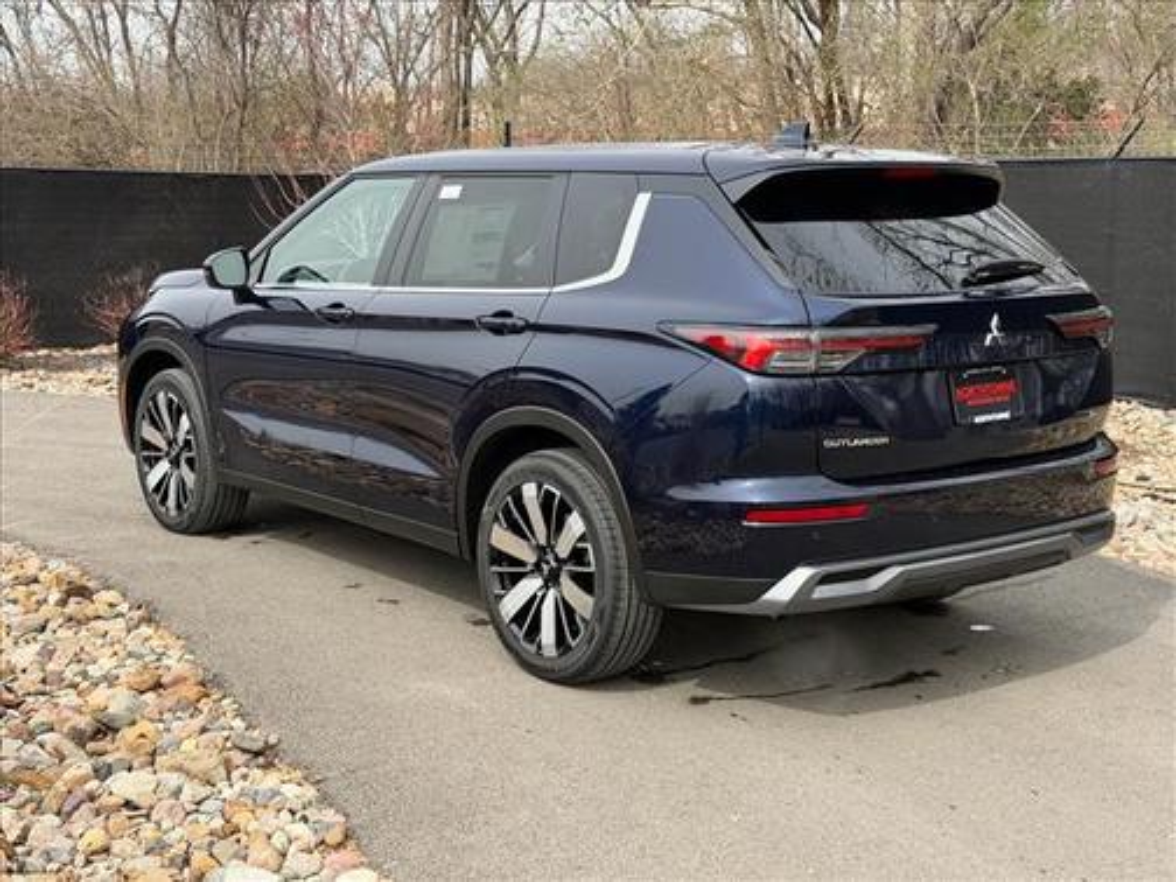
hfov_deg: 39.7
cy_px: 441
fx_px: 1631
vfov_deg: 30.3
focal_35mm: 48
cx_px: 588
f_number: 1.78
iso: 80
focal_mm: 6.76
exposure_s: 1/2146
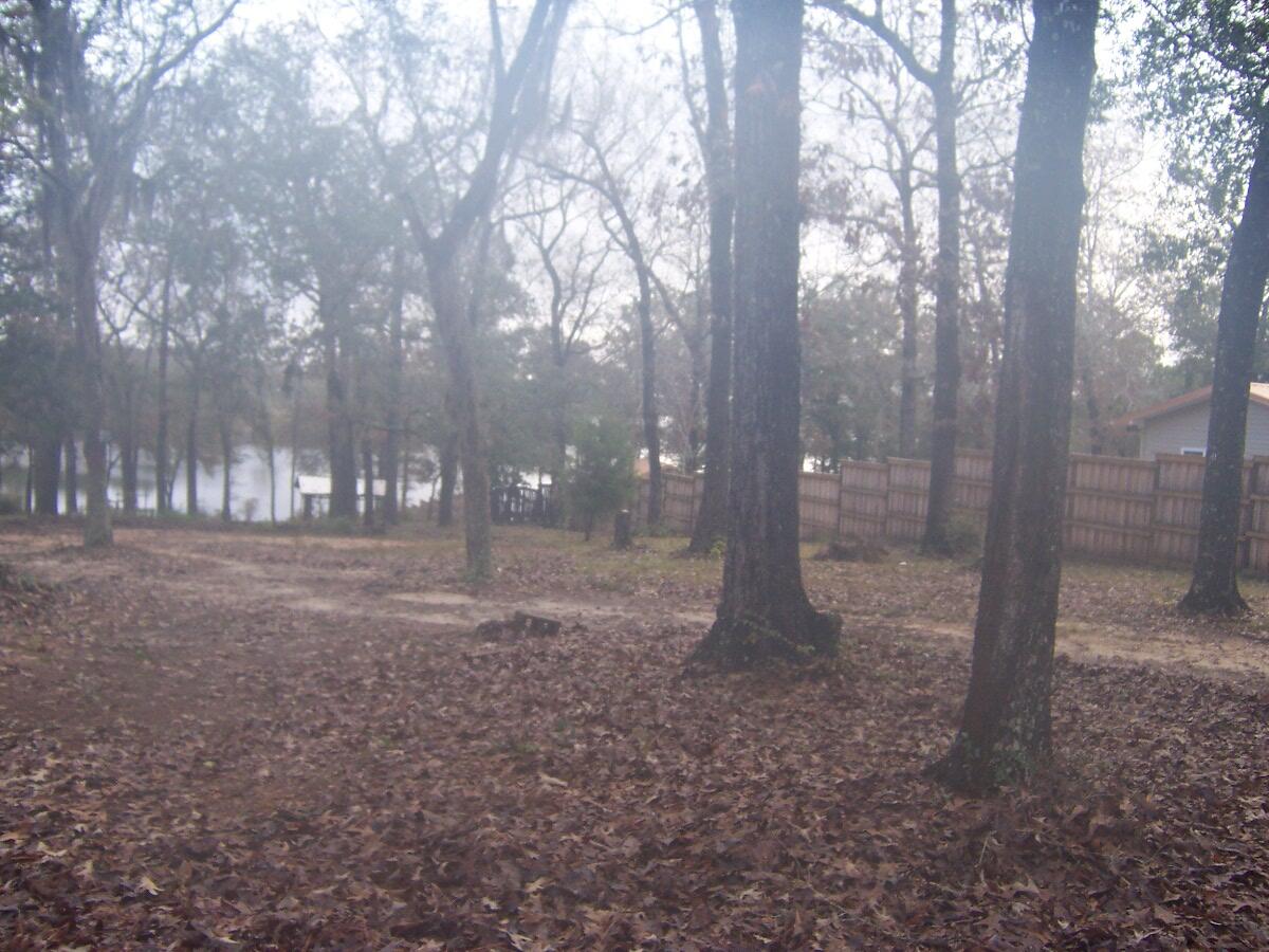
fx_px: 1210
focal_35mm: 33
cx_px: 634
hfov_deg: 55.4
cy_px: 476
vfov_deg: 42.9
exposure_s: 1/90
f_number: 3.4
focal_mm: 5.5
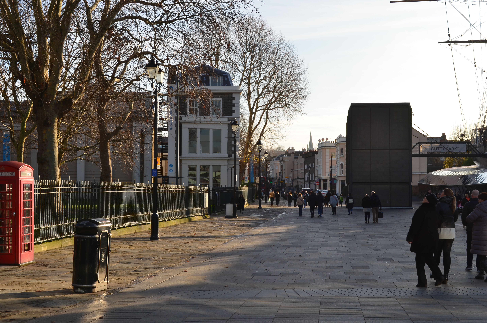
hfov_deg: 36.9
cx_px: 244
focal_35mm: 54
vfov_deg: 25.0
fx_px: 729
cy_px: 162
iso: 140
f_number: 11
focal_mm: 36
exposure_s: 1/125
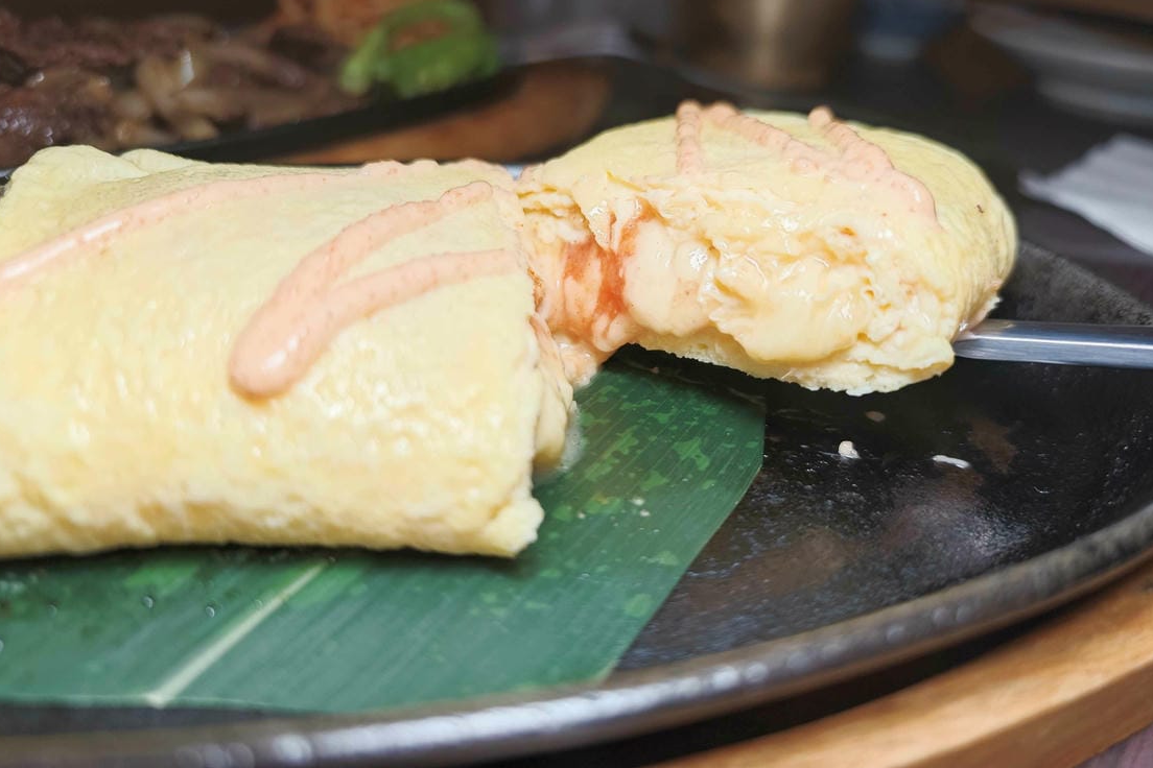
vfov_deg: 49.2
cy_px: 303
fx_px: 833
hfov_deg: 69.3
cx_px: 615
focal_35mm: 26
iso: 400
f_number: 2
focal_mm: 8.72
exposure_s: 1/60.1
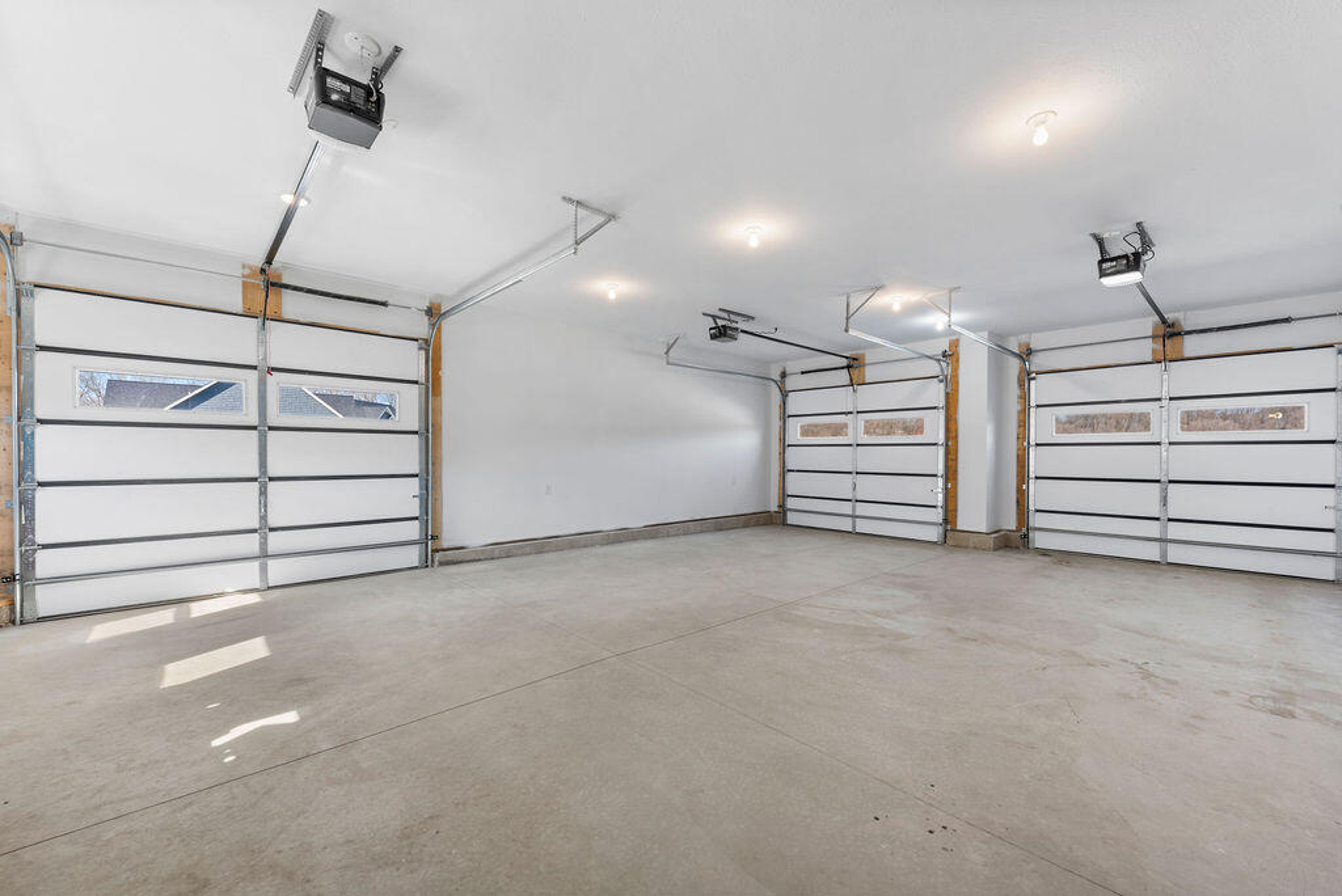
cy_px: 448
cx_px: 671
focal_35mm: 14
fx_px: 522
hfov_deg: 104.2
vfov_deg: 81.3
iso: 125
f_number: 10
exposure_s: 1/3
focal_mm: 14
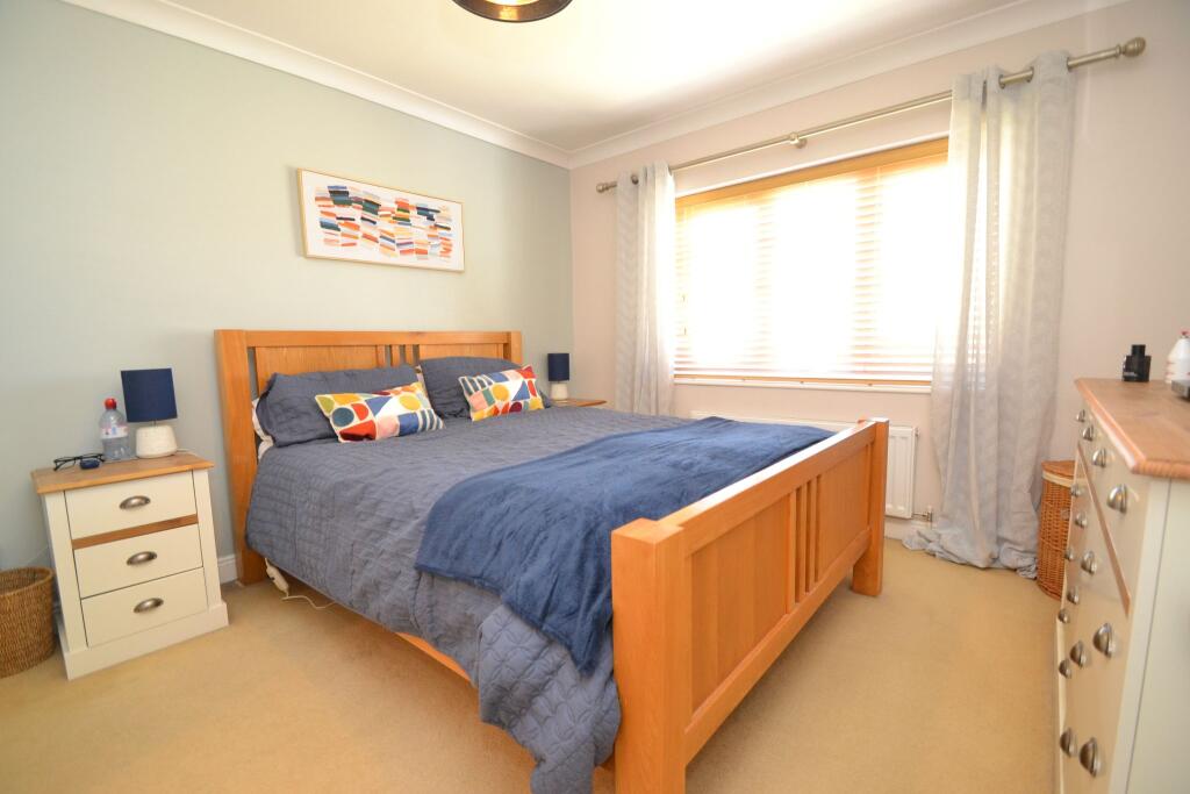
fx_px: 496
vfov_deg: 77.3
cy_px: 397
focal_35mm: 15
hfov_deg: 100.4
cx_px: 595
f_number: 3.5
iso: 1400
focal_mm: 10
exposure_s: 1/60
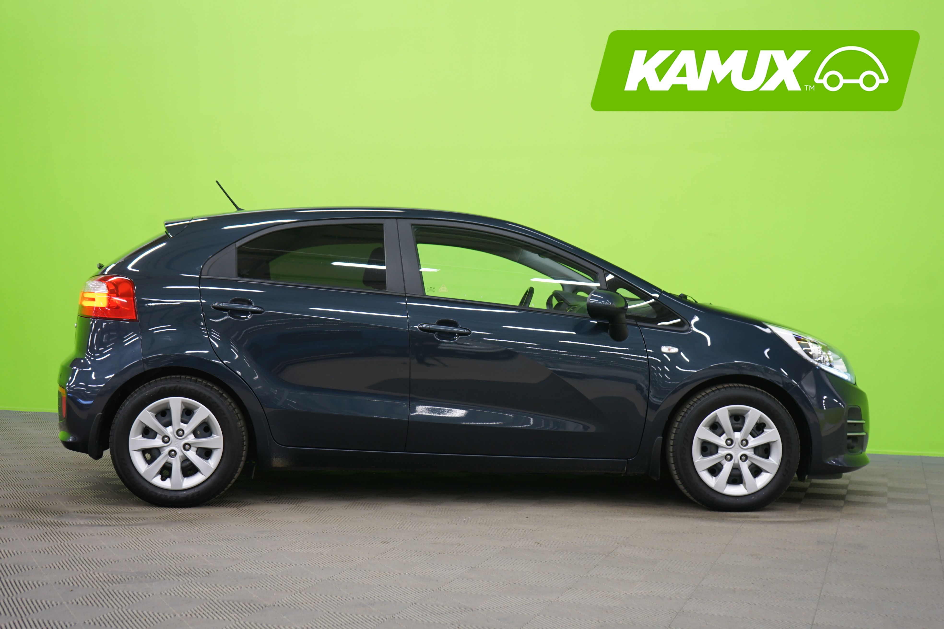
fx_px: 1206
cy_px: 314
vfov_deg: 29.2
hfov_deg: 42.7
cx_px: 472
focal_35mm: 46
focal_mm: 46
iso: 400
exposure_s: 1/6
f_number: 4.5
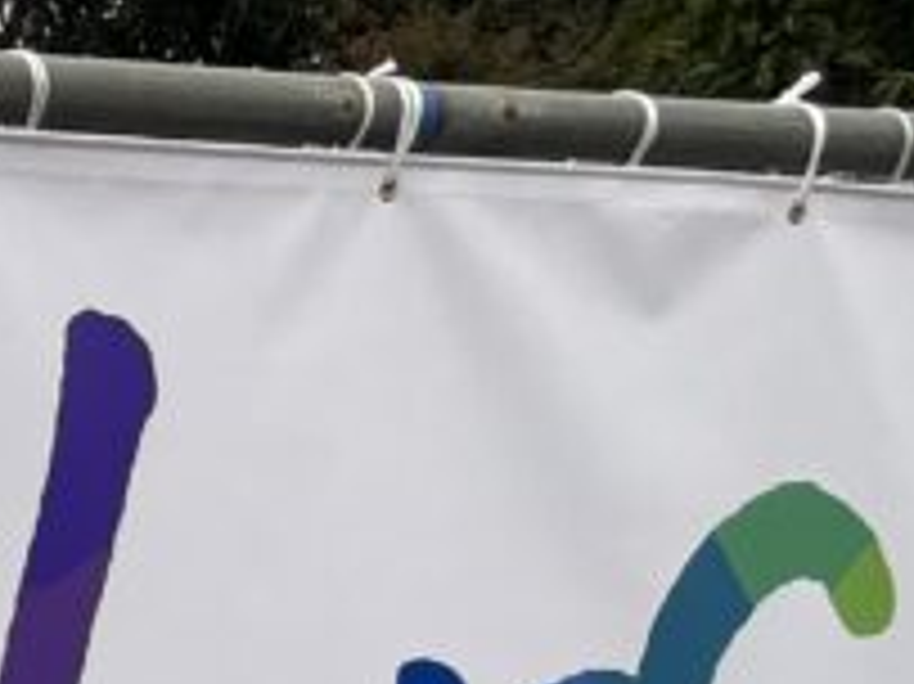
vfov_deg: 8.5
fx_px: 4328
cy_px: 1431
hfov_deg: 10.4
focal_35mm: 164
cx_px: -1261
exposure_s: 1/121
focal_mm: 5.96
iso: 32
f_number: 1.6
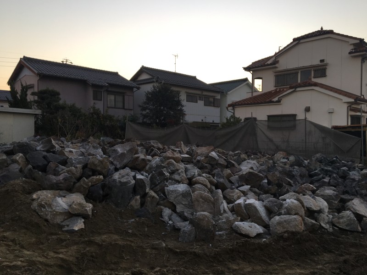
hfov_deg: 61.7
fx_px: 307
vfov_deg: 48.2
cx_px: 184
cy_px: 138
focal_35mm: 29
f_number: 2.2
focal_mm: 4.15
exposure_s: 1/60
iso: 25
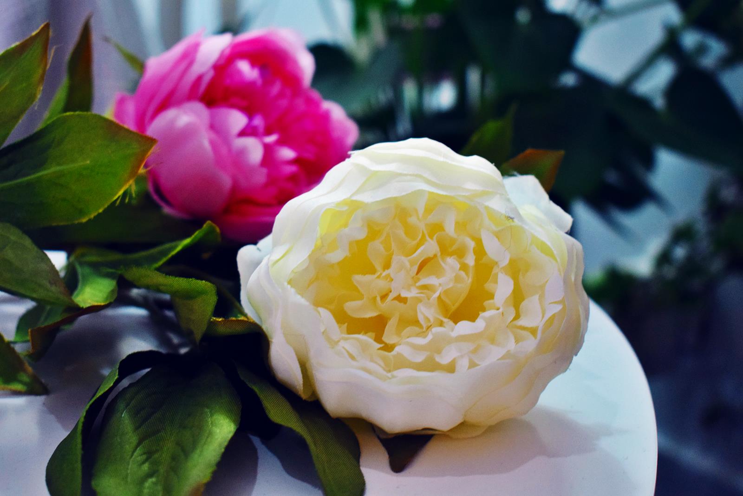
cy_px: 248
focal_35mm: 60
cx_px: 372
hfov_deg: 33.4
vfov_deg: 22.6
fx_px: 1238
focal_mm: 40
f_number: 4.8
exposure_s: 1/60
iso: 2200
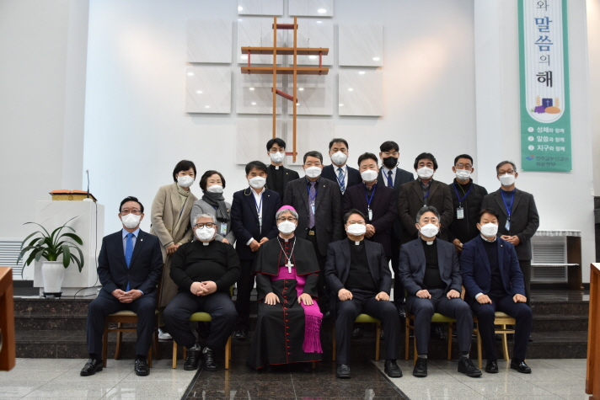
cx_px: 300
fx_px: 600
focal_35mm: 36
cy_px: 200
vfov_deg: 36.9
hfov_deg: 53.1
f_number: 4.5
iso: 800
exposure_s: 1/80
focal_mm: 24
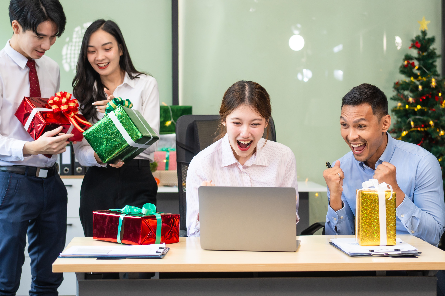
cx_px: 222
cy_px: 148
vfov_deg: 18.2
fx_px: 927
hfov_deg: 27.0
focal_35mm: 75
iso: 400
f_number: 2.8
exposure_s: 1/200
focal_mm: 50
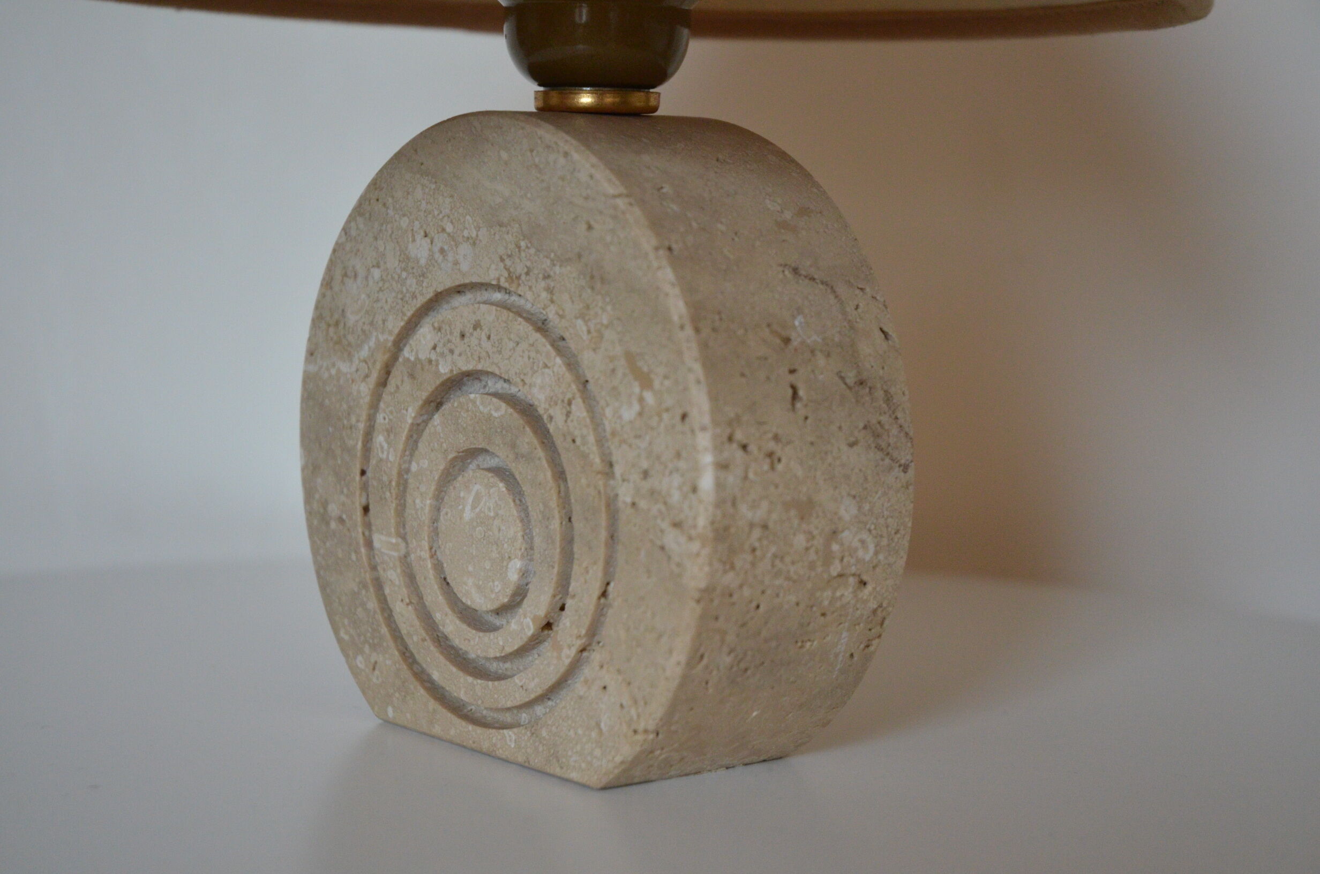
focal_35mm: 84
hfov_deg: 24.2
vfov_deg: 16.2
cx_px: 660
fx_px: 3074
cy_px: 437
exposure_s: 1/200
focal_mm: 56
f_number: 4.5
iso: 2000
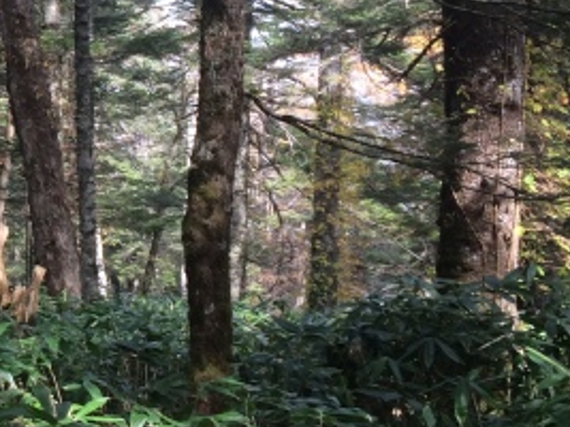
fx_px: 1481
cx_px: -246
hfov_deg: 19.4
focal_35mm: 90
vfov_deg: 16.3
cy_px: 88
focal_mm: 4.12
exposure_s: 1/125
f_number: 2.2
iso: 32
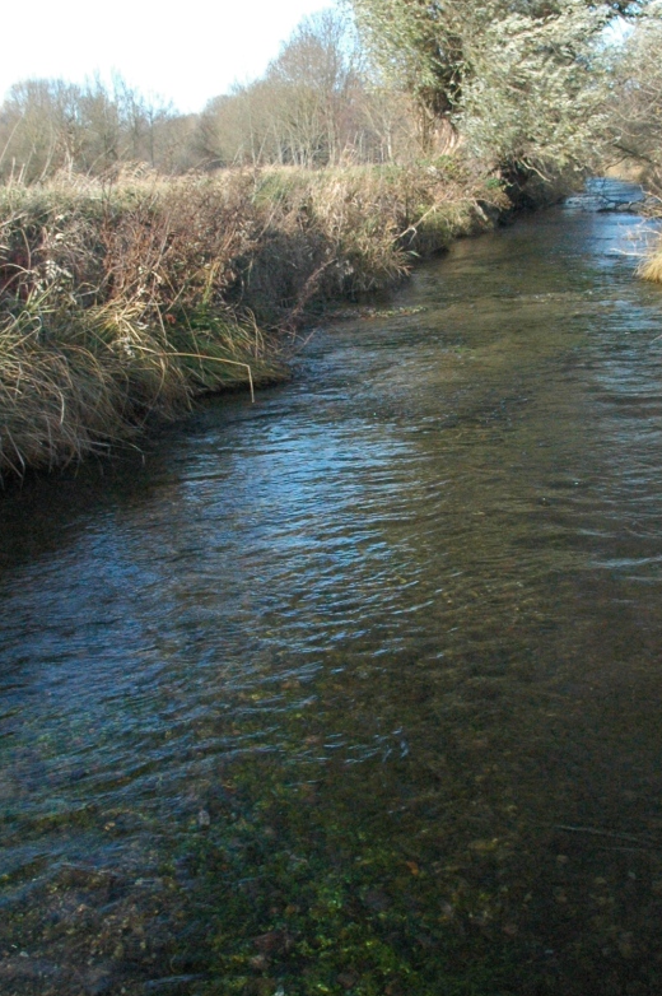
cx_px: 387
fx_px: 1492
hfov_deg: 25.0
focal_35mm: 54
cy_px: 465
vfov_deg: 36.9
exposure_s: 1/200
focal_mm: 18
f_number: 10
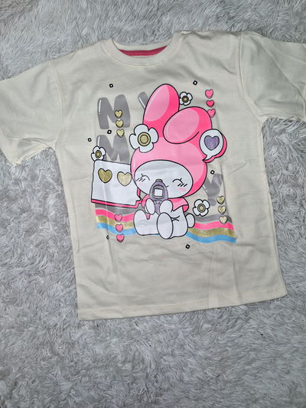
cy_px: 204
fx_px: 271
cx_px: 153
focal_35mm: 23
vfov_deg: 73.9
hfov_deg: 58.9
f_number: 1.8
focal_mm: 5.4
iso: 200
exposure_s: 1/180
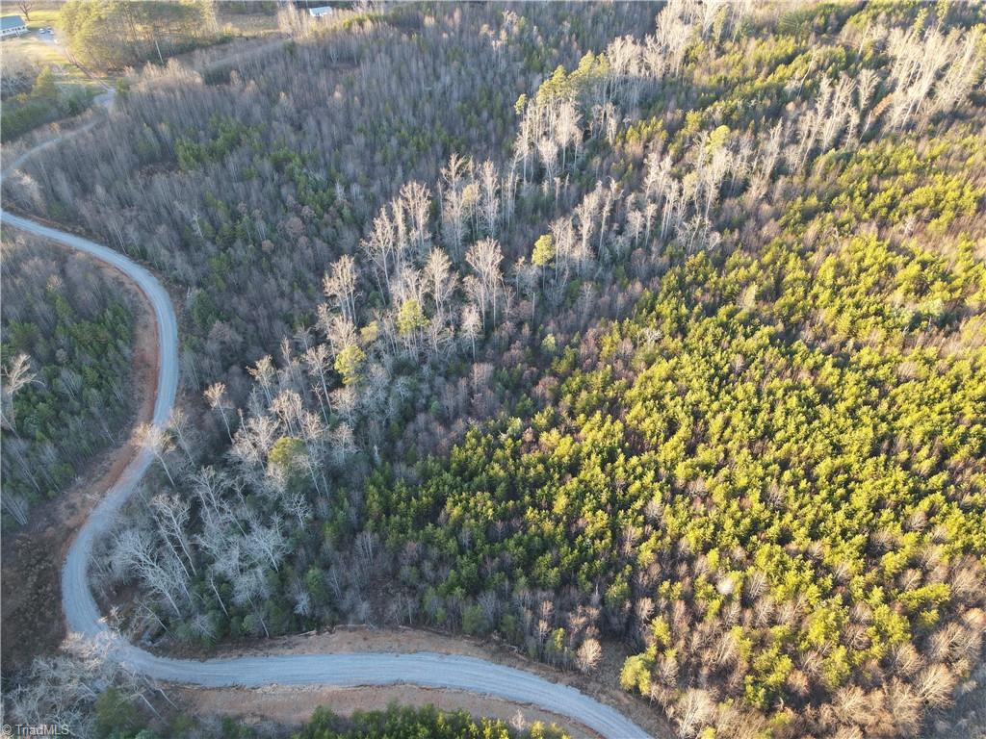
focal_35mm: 24
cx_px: 493
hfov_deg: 71.6
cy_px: 370
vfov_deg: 56.8
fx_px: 684
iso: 100
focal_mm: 4.5
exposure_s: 1/20
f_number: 2.8
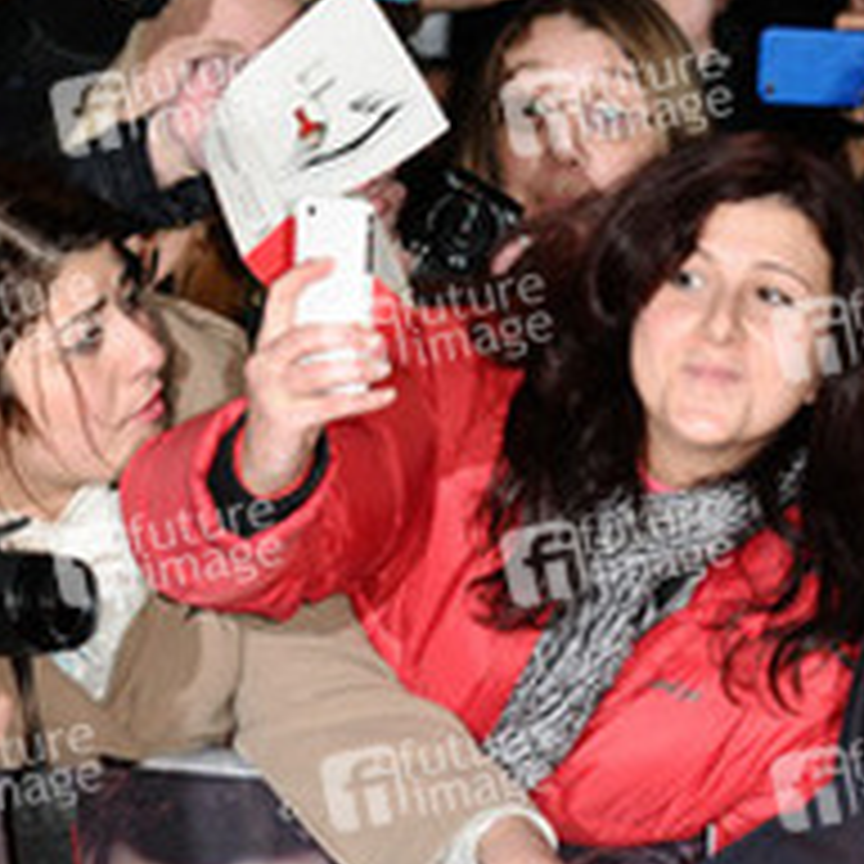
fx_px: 6749
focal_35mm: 239
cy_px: 441
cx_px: 495
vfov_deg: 7.3
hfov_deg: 7.3
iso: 320
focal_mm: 80
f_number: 4.5
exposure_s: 1/200
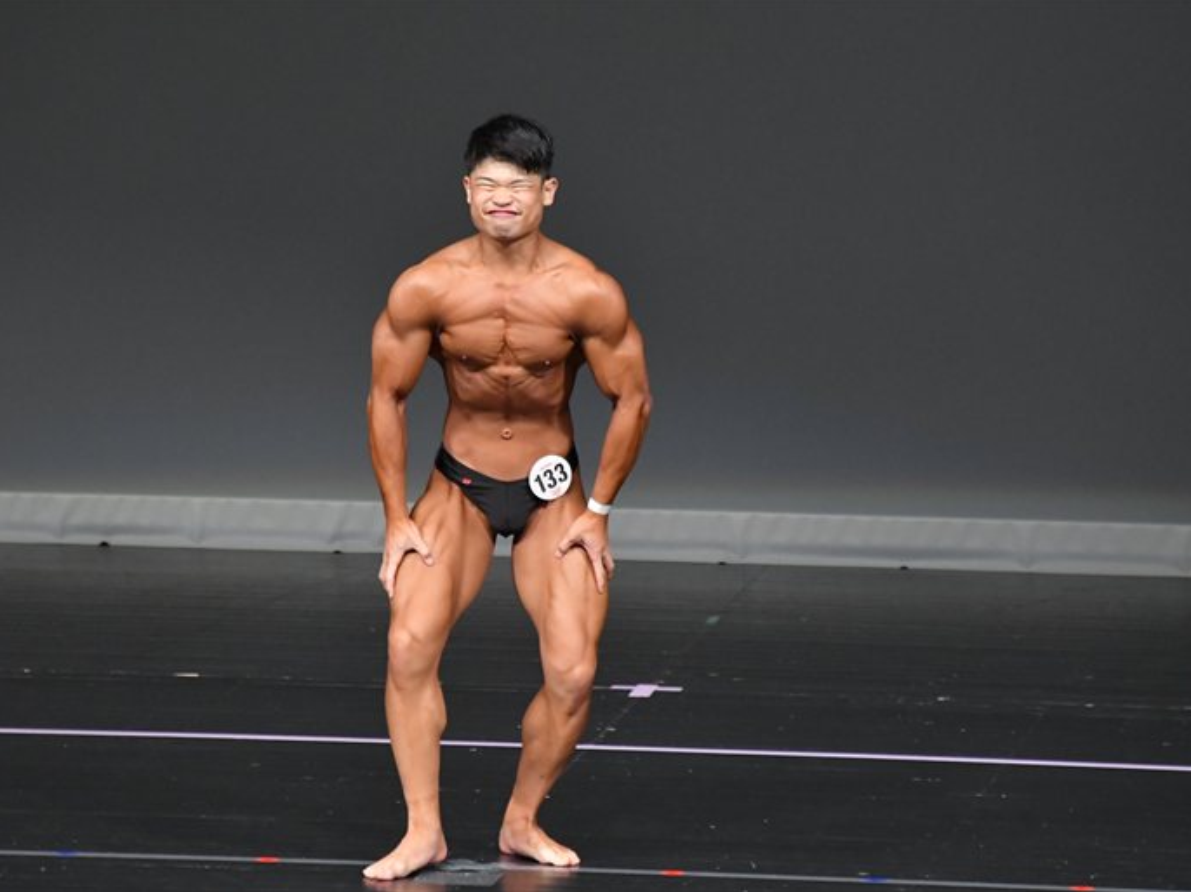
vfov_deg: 3.6
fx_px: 14030
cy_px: 445
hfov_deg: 4.9
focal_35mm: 408
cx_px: 545
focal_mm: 250
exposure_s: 1/400
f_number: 5.6
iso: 4000
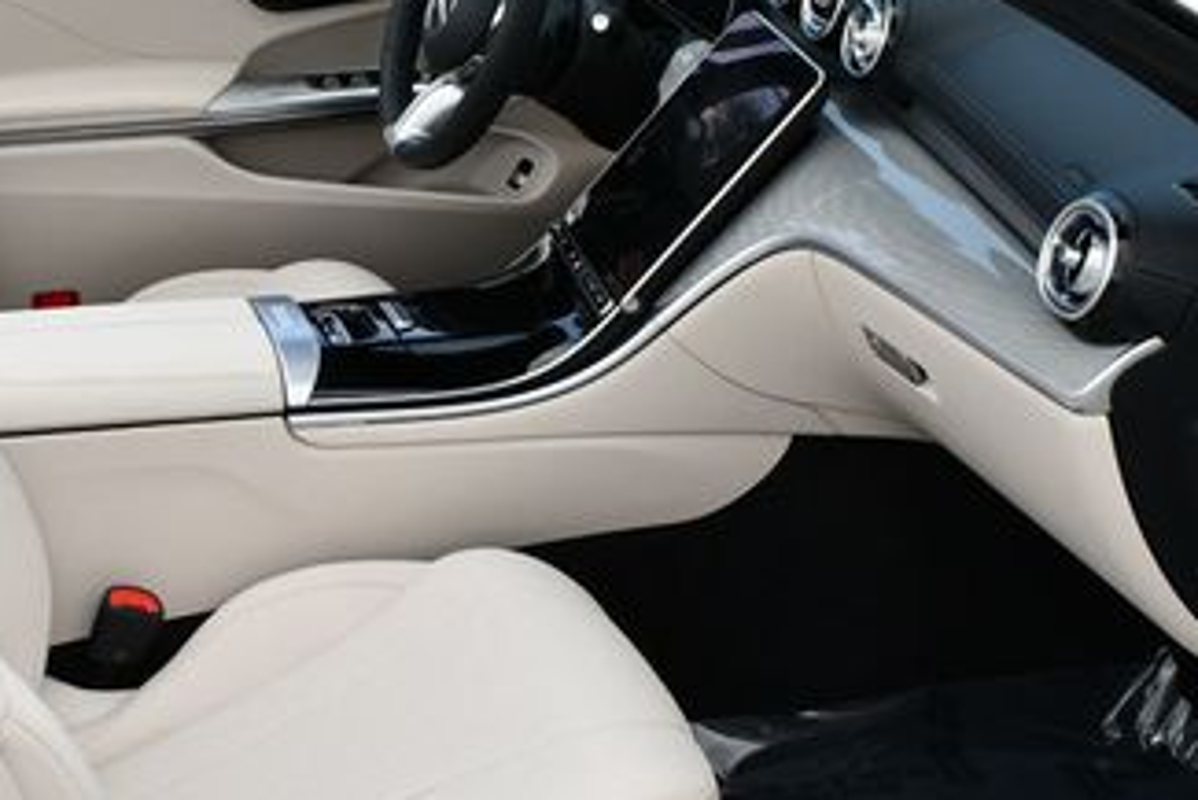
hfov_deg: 28.2
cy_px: 472
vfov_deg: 19.2
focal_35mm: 71
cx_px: 346
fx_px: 2364
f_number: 8
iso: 200
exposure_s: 1/250
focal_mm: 18
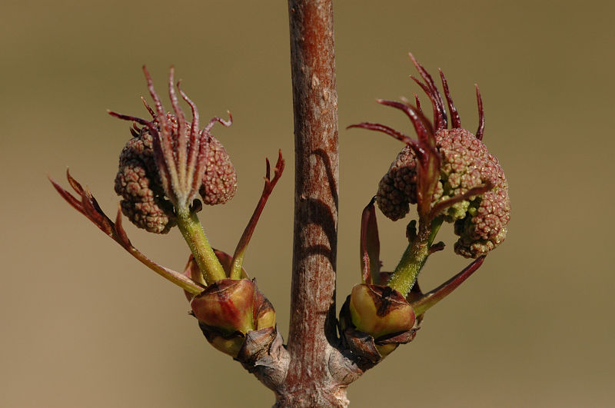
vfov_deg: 6.1
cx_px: 308
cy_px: 204
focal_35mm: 225
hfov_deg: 9.2
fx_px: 3838
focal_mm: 150
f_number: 7.1
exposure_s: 1/500
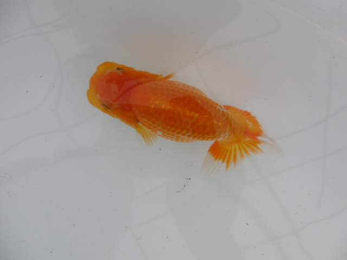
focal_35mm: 37
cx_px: 174
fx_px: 371
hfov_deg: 50.1
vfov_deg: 38.7
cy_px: 130
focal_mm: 6.42
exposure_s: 1/320
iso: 100
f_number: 3.6
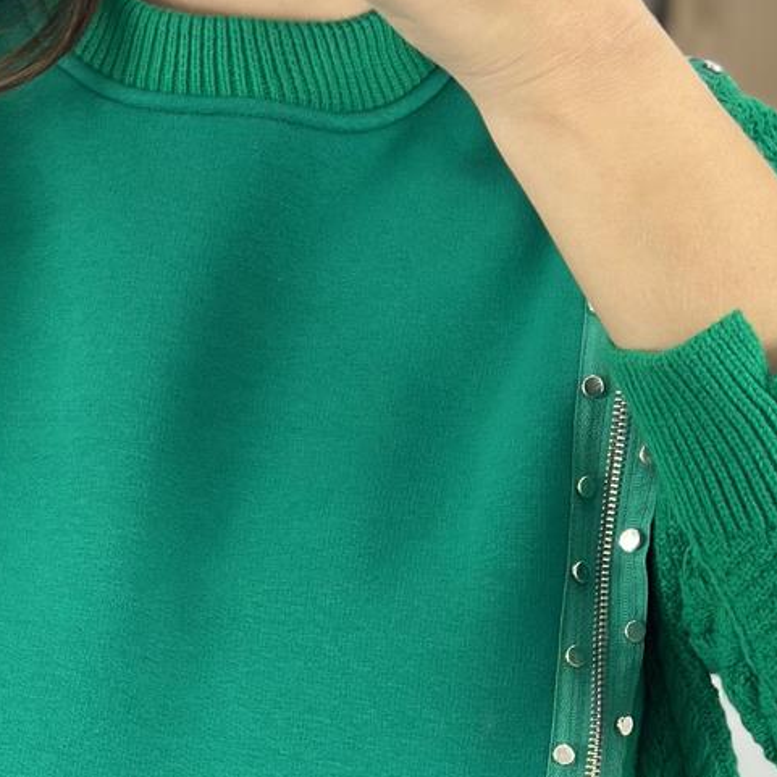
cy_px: 995
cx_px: 278
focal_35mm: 141
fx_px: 3581
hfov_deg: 12.4
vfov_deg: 12.0
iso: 100
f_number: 1.78
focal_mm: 6.86
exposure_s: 1/100
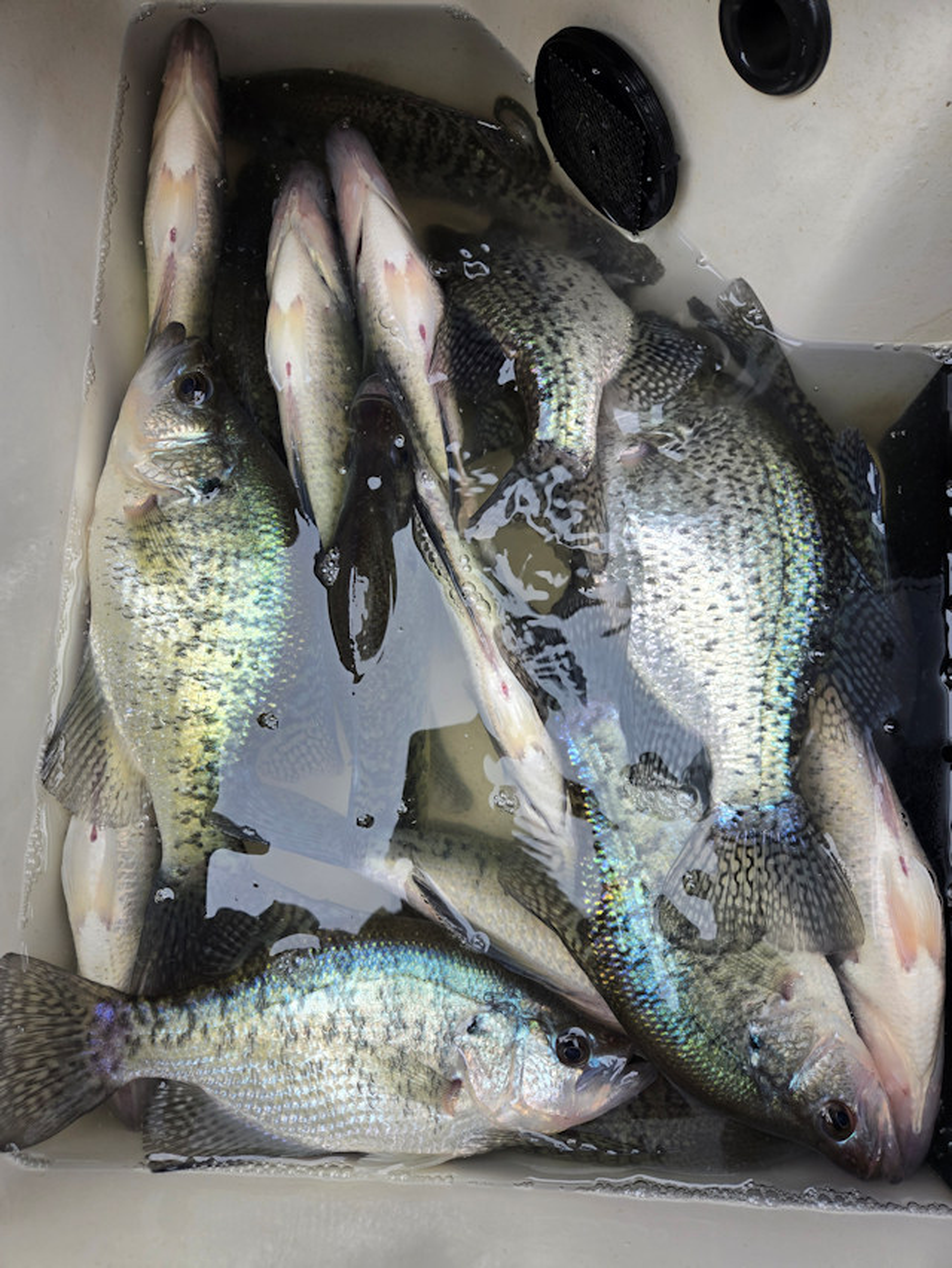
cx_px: 476
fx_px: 843
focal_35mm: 23
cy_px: 634
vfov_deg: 73.9
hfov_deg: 58.9
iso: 64
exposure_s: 1/180
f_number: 1.8
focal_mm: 5.4
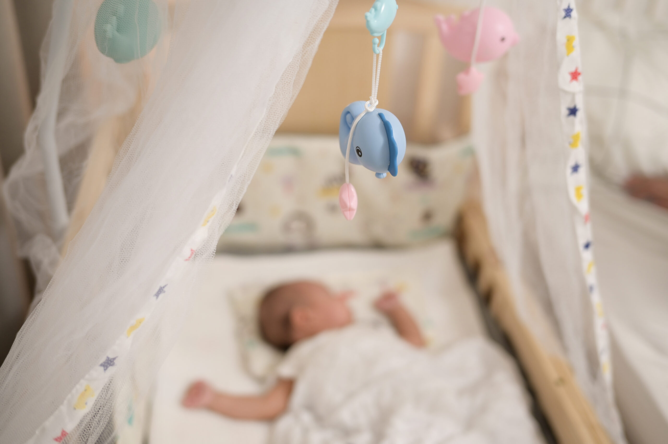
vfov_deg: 33.4
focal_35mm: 40
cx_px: 334
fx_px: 742
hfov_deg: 48.5
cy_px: 222
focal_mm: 40
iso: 500
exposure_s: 1/200
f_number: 2.5
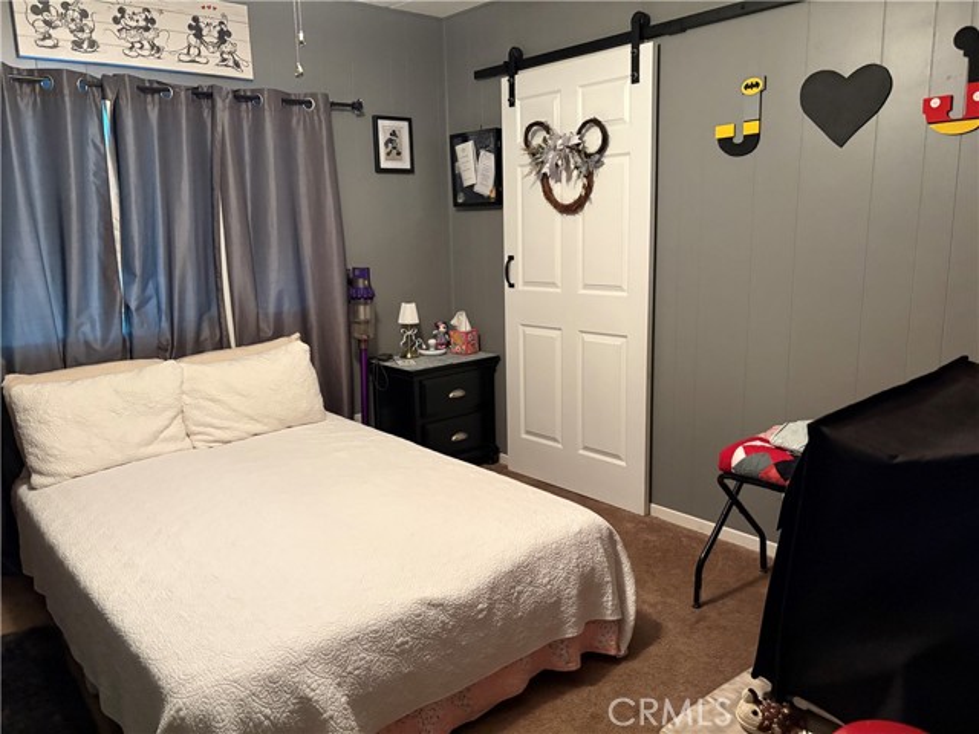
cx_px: 490
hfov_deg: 67.3
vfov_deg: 53.1
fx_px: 735
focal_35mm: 26
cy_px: 367
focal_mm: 5.96
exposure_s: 1/40
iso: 500
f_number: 1.6
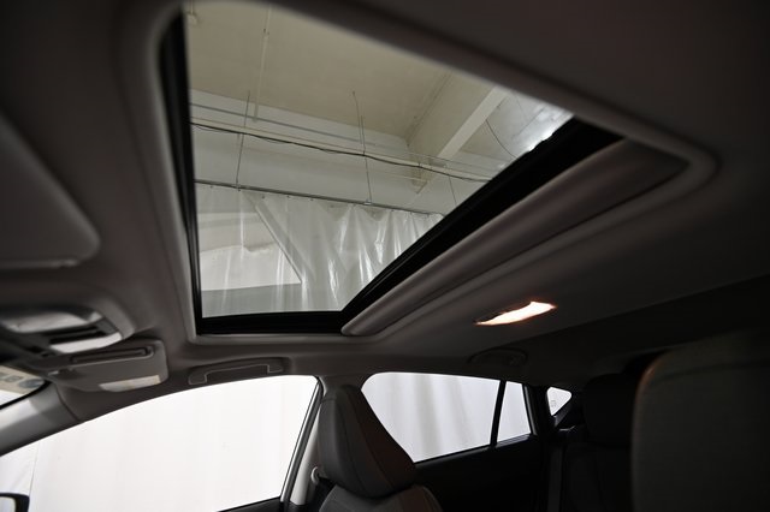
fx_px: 342
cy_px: 256
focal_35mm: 16
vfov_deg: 73.7
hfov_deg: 96.8
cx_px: 385
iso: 640
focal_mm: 16
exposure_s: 1/30
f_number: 4
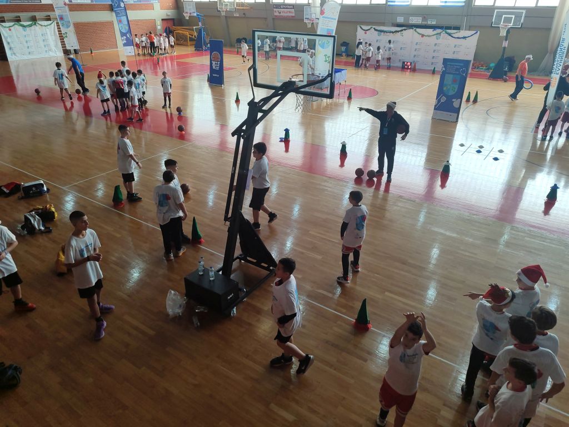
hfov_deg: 69.4
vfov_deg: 54.9
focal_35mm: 25
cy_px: 214
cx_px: 284
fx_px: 411
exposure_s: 1/100
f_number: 1.89
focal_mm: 5.95
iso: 60
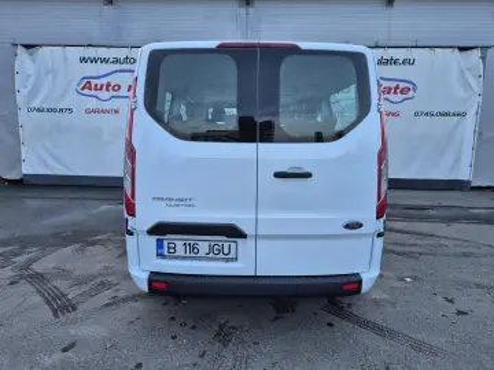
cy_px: 185
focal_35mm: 23
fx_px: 328
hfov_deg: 73.9
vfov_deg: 58.9
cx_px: 247
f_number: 1.8
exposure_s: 1/100
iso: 160
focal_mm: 5.4
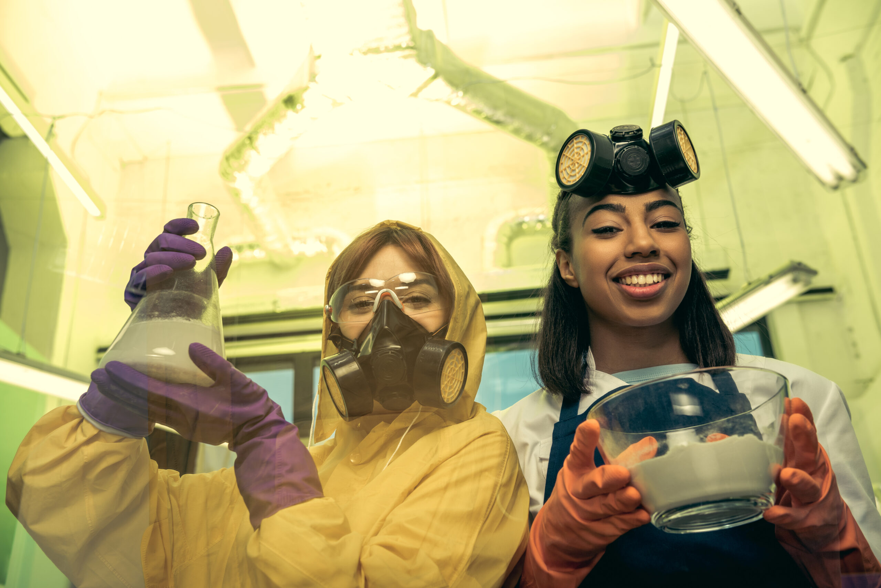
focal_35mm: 42
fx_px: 1028
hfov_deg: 46.4
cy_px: 294
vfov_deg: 31.9
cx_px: 440
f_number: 5.6
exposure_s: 1/200
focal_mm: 42
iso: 250
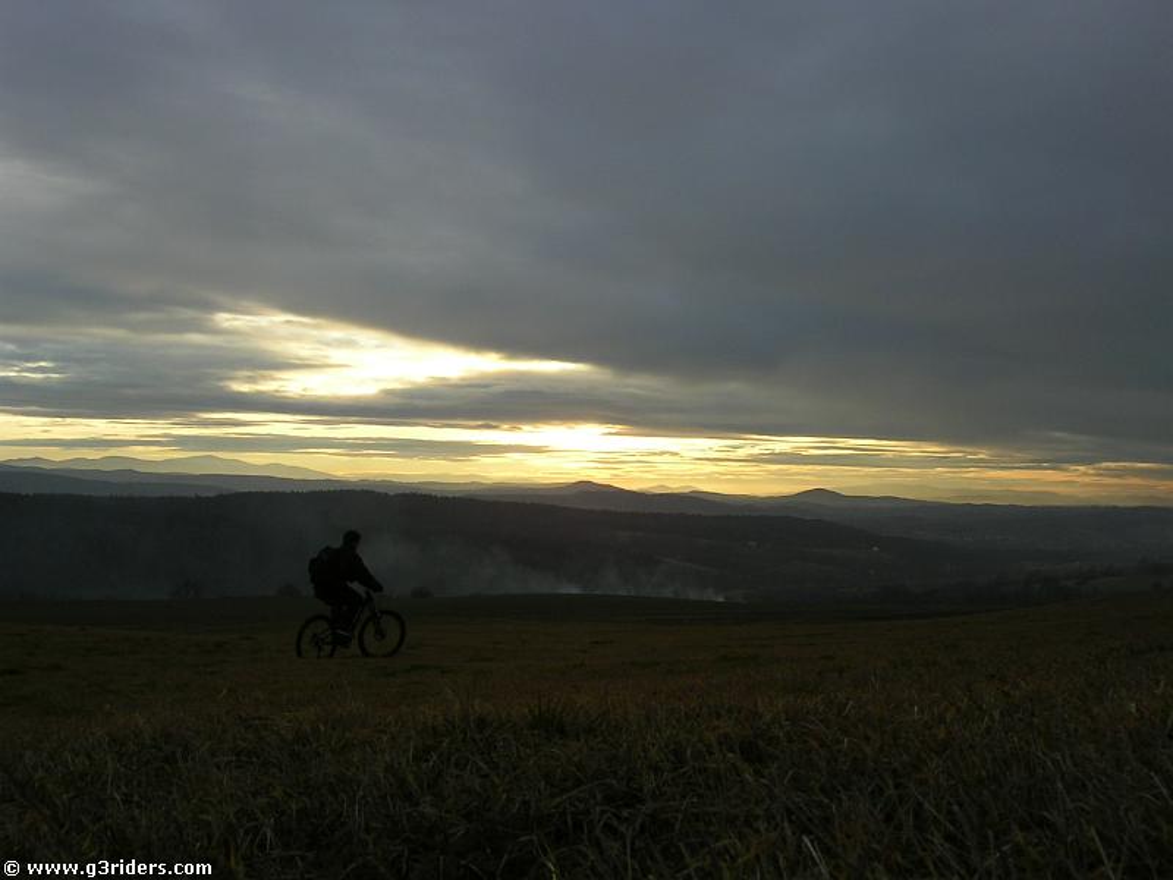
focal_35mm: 36
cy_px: 440
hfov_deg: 51.4
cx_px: 586
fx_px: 1220
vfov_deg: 39.7
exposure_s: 1/167
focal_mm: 5.6
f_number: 4.8
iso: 50
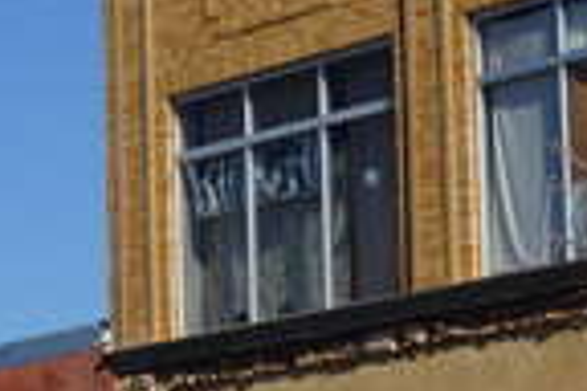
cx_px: 24
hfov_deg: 8.2
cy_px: 189
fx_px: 4076
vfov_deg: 5.5
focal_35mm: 250
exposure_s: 1/160
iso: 100
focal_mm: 30
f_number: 13
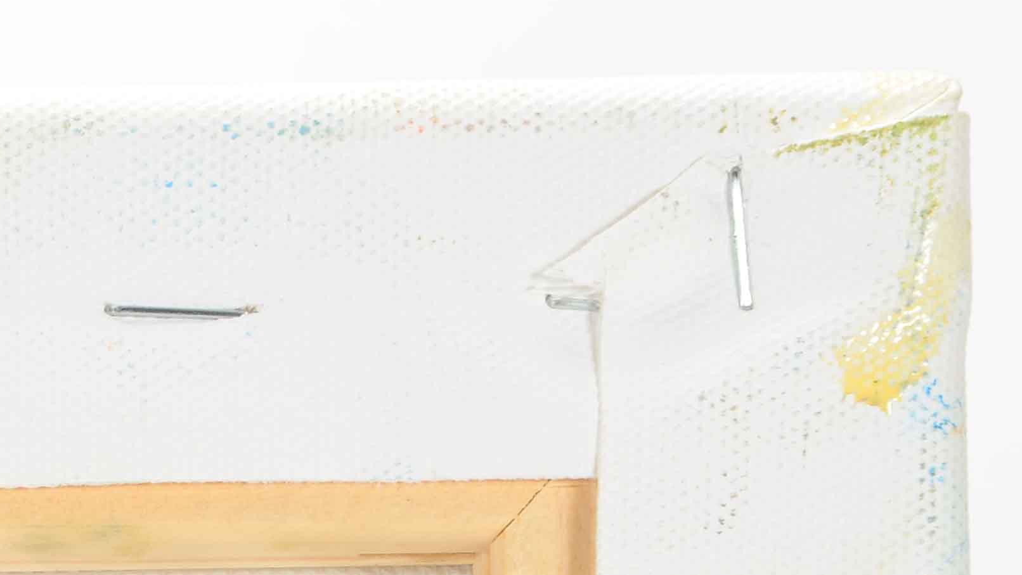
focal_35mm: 360
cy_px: 1021
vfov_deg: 3.4
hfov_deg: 5.9
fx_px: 9746
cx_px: -456
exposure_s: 1/160
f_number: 14
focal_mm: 75
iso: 200
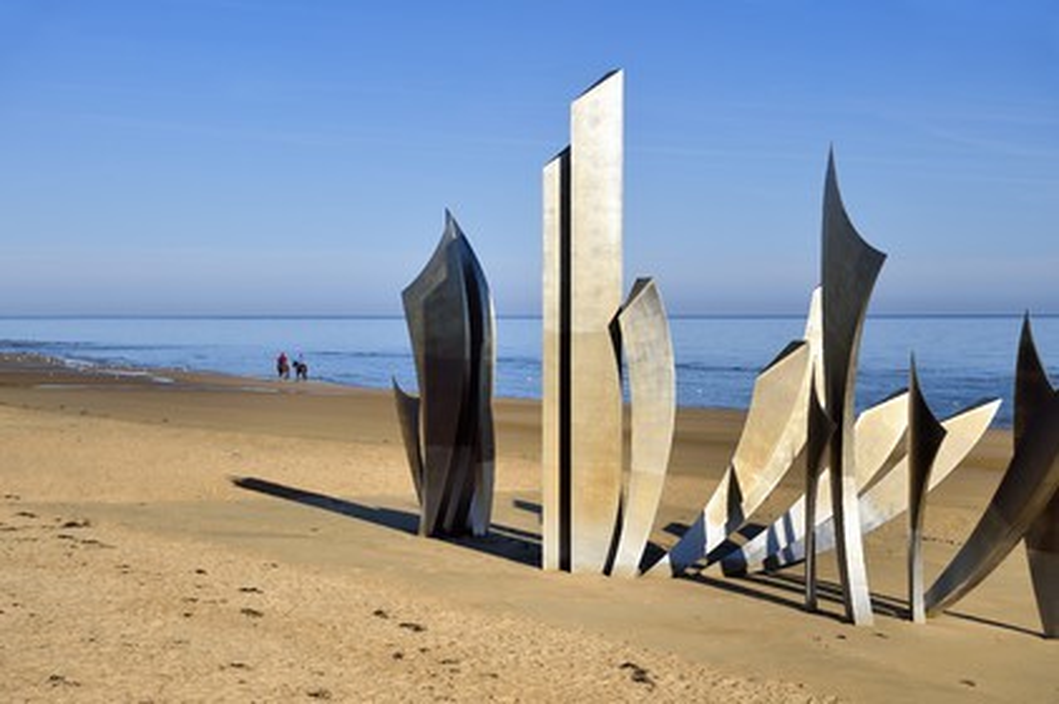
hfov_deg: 32.4
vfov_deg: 21.9
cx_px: 530
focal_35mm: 62
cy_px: 352
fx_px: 1822
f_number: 10
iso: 160
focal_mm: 62
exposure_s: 1/500
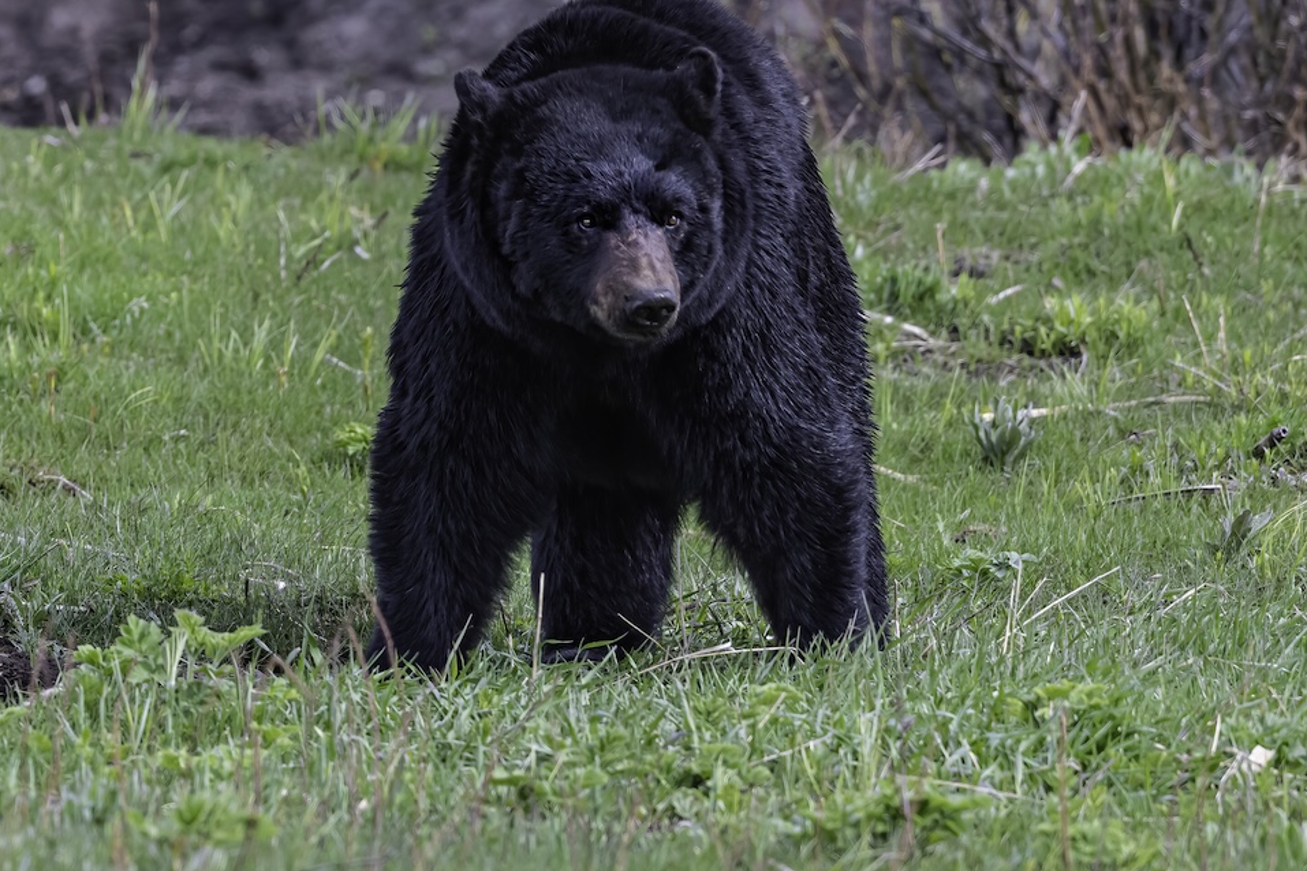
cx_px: 686
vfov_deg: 2.2
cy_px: 330
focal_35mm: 627
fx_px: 22762
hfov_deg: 3.3
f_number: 5.6
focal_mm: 500
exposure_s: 1/2000
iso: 800
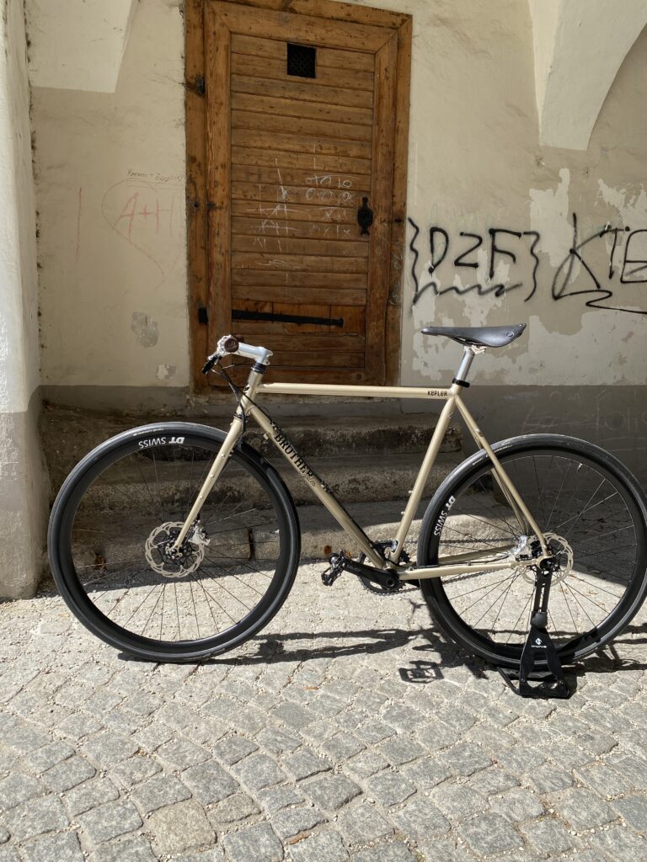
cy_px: 431
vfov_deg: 67.3
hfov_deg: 53.1
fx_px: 648
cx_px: 324
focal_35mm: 26
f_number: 1.8
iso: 32
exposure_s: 1/1287
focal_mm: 4.25
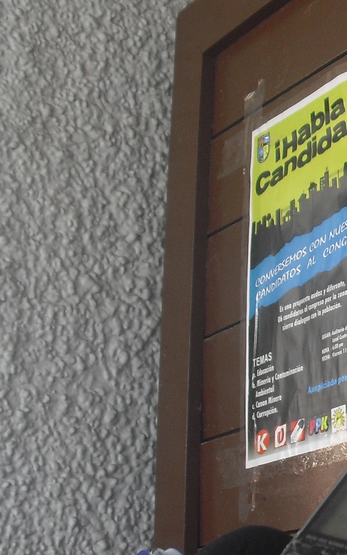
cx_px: 566
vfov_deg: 21.9
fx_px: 1437
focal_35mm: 95
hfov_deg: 12.8
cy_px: 281
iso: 100
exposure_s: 1/125
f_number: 3.1
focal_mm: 6.3
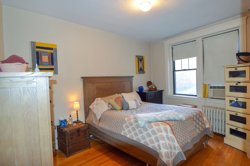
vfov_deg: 63.1
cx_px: 125
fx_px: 135
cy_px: 83
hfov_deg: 85.5
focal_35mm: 20
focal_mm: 13
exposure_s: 1/60
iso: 1250
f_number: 3.8
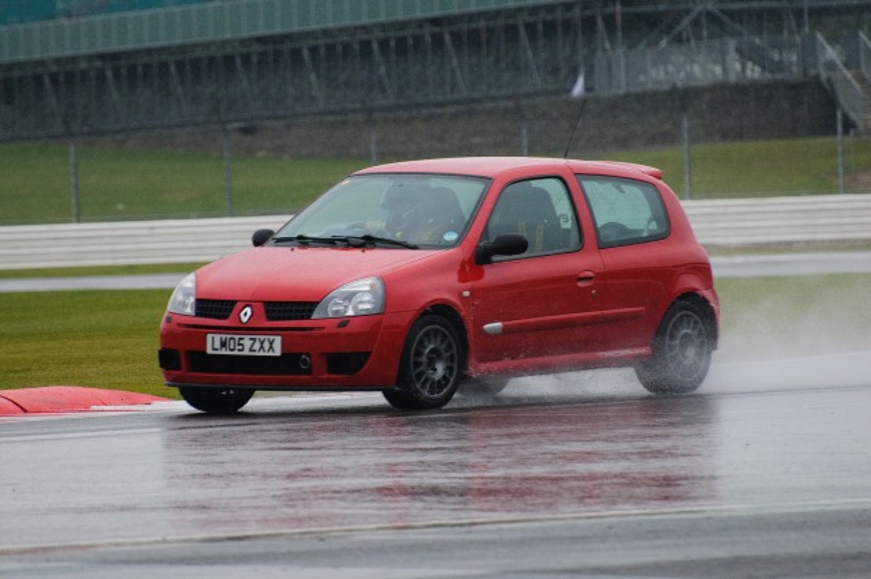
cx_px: 436
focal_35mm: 450
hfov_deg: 4.6
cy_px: 290
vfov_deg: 3.0
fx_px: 10874
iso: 1600
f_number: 5.6
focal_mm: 300
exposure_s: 1/800
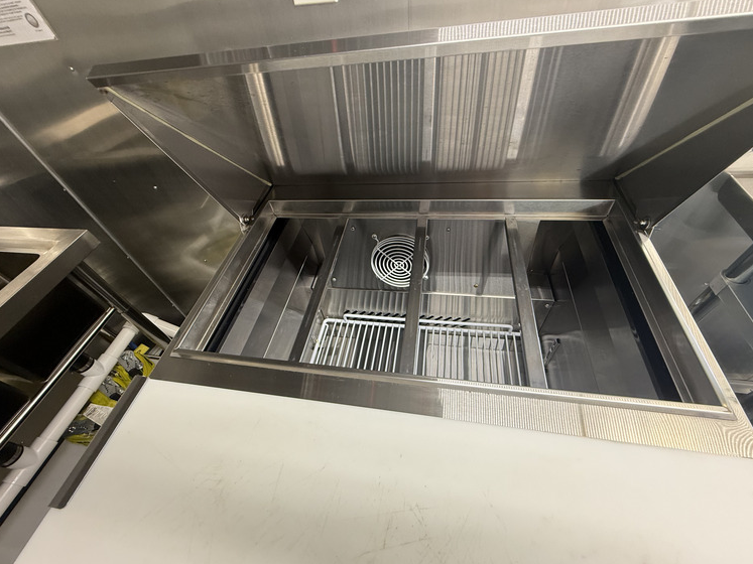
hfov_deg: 98.2
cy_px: 287
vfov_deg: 81.7
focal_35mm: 15
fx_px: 326
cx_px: 373
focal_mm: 2.22
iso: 200
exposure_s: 1/60
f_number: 2.2
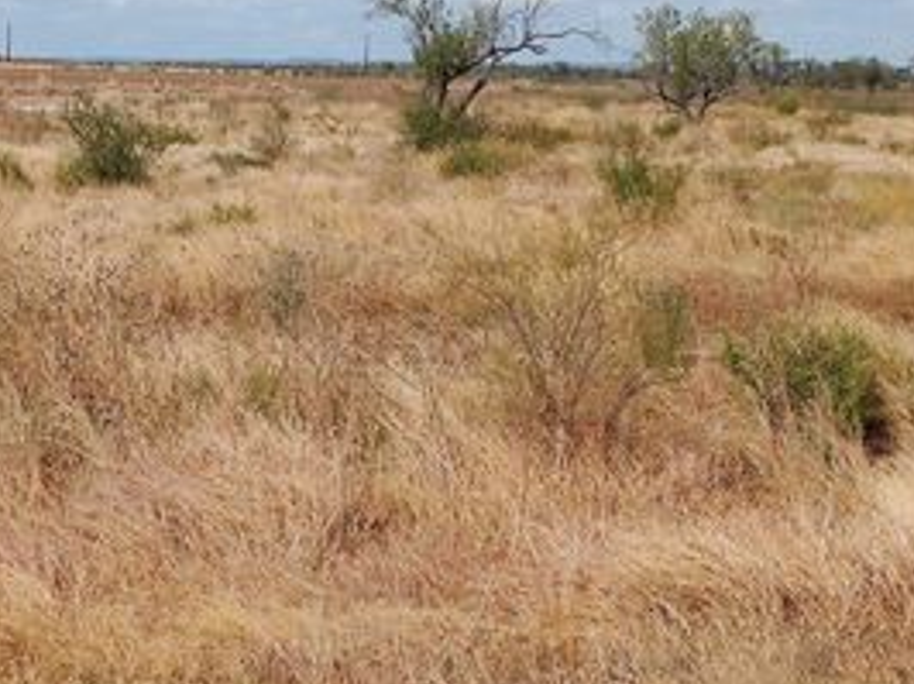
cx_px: 323
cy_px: 163
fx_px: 2213
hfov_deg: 23.3
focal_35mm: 84
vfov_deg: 17.5
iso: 200
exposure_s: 1/400
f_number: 10
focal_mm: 31
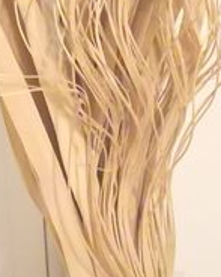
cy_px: -84
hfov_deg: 14.5
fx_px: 867
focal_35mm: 106
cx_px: 135
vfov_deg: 17.0
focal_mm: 2.35
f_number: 2.2
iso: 1250
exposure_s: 1/20
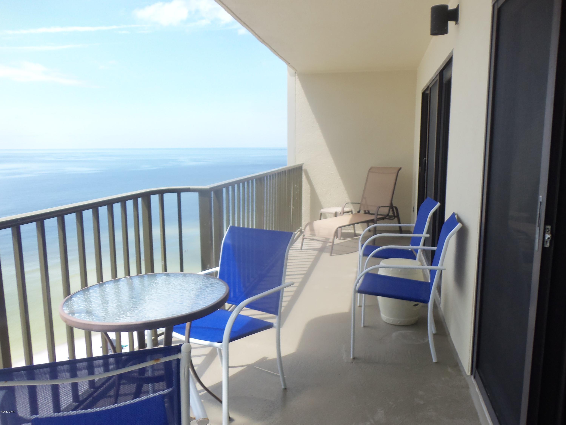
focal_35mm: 28
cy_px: 212
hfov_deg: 63.4
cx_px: 283
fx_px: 458
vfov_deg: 49.7
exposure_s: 1/400
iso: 64
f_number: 3.3
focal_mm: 5.1
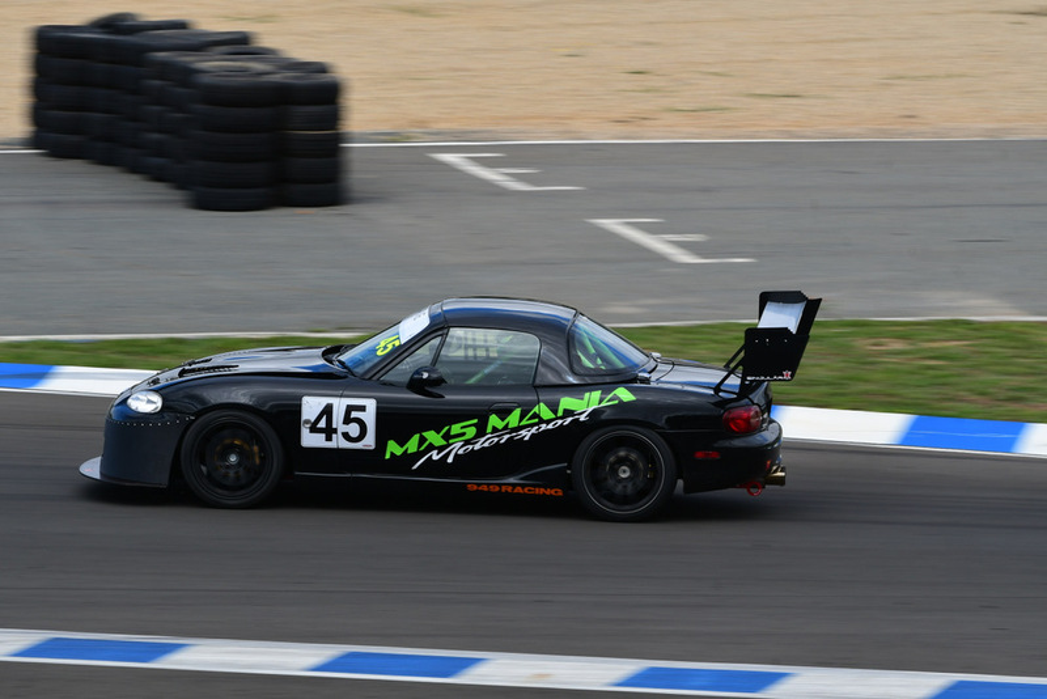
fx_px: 8728
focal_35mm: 300
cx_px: 524
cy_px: 350
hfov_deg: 6.9
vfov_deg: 4.6
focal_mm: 200
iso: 200
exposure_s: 1/250
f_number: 11
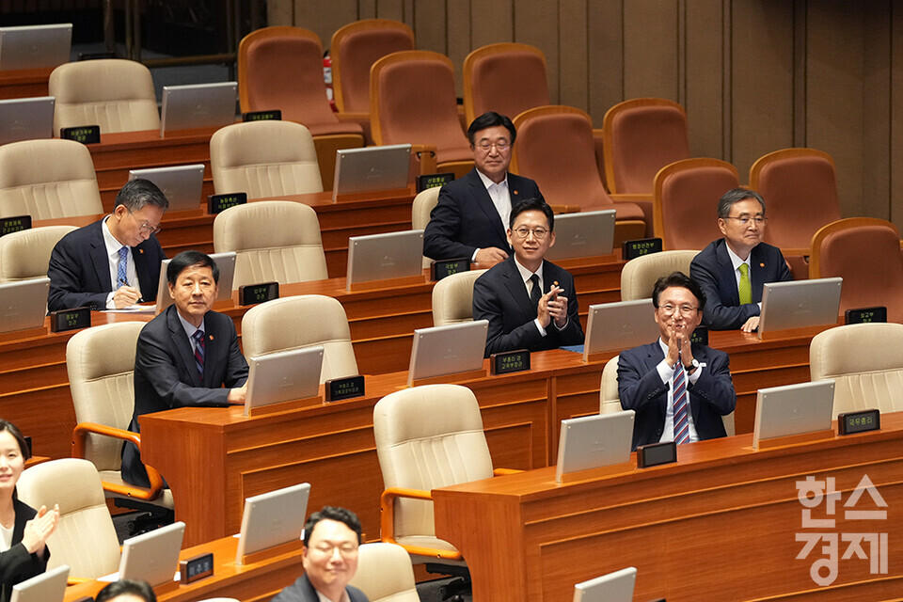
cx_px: 452
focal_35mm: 200
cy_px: 301
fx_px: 5016
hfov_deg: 10.3
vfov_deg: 6.9
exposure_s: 1/160
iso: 3200
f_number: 3.2
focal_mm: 200
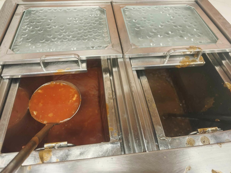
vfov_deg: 58.9
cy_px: 86
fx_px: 153
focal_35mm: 23
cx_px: 116
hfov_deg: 73.9
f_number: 2
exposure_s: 1/60.1
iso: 640
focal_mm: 8.72
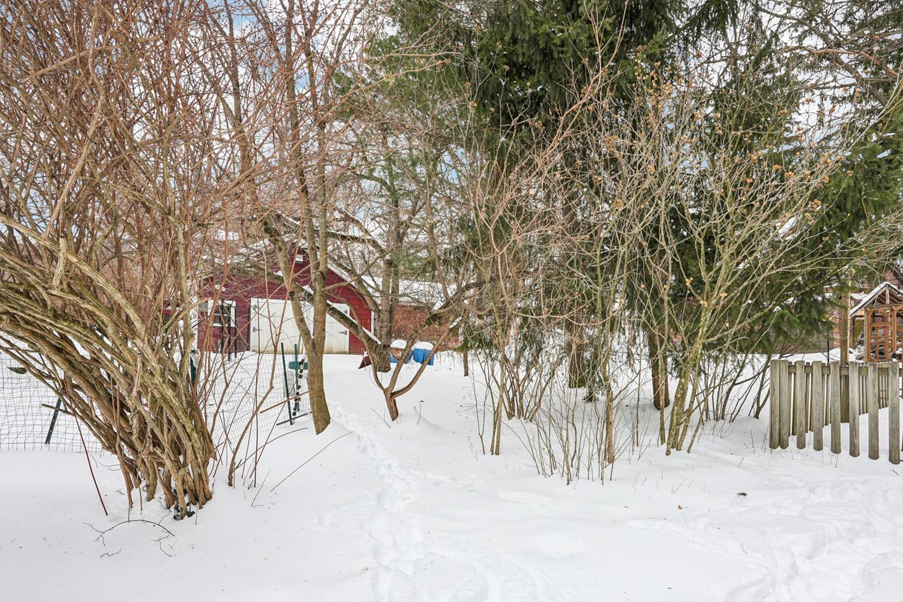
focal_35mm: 21
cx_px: 522
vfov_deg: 58.8
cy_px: 371
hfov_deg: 80.6
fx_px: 527
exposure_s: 1/80
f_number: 8
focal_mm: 16
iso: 100
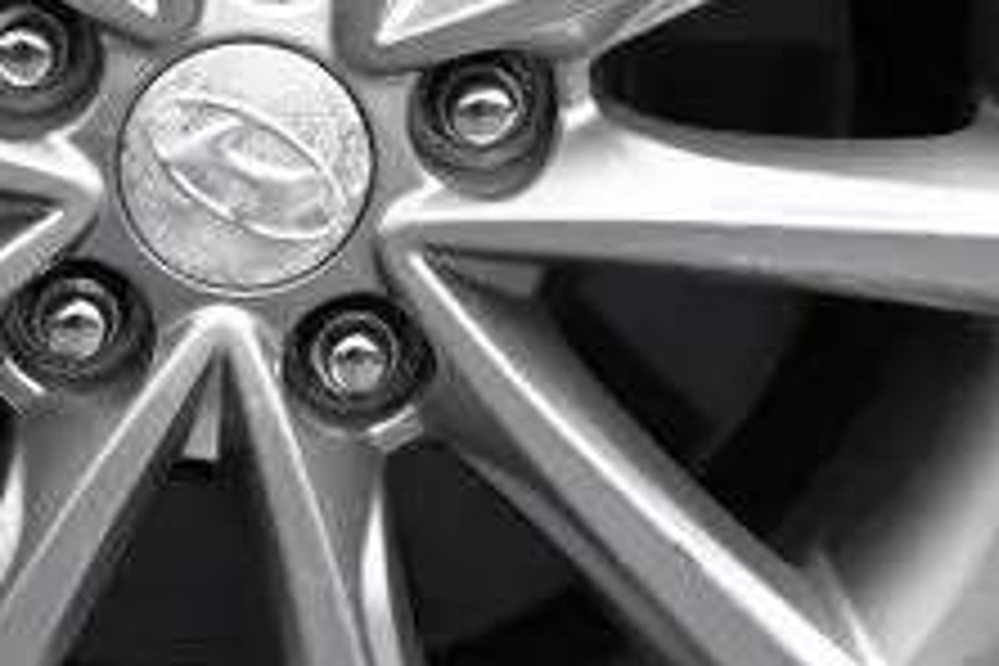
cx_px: 243
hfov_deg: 11.8
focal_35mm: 173
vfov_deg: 7.9
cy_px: 83
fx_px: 4809
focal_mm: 25
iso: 450
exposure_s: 1/125
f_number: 4.2
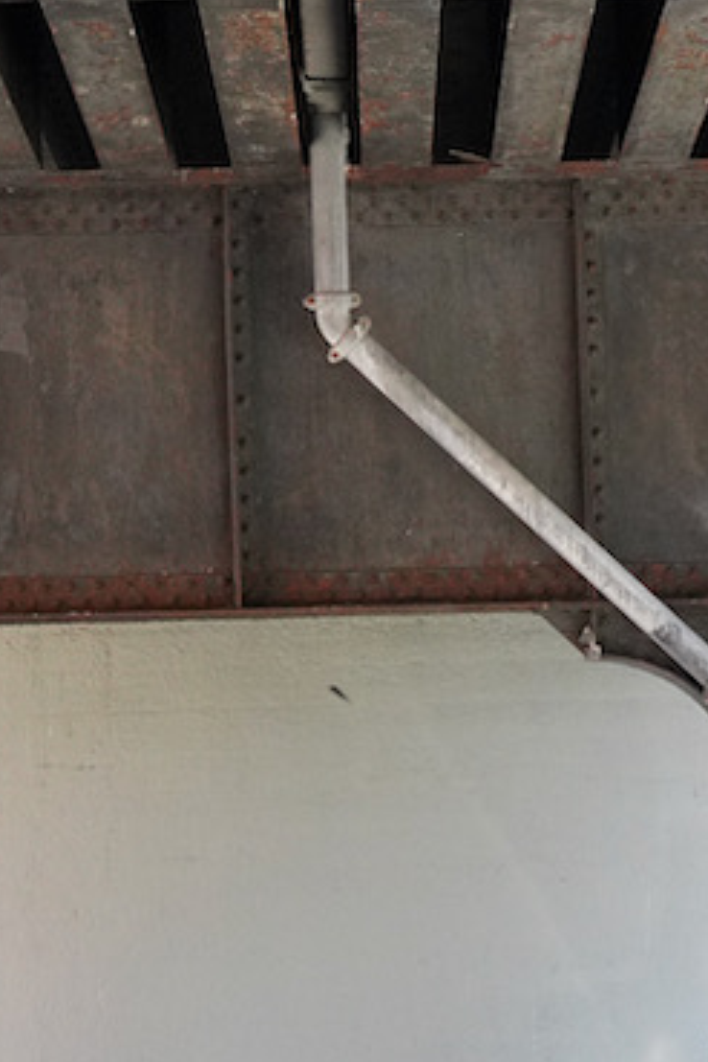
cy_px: 771
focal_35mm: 125
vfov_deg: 16.3
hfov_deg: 11.0
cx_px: 233
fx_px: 3687
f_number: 10
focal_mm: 30
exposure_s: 1/160
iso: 3200
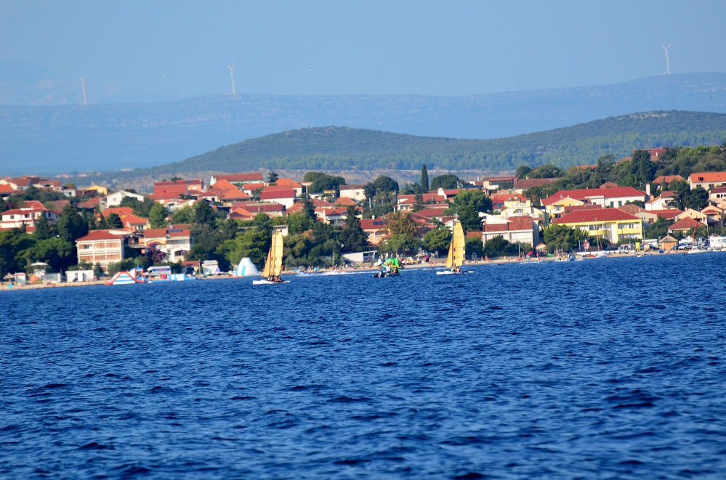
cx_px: 363
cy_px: 240
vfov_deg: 3.0
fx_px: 9053
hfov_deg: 4.6
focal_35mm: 450
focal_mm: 300
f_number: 6.3
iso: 400
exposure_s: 1/1250
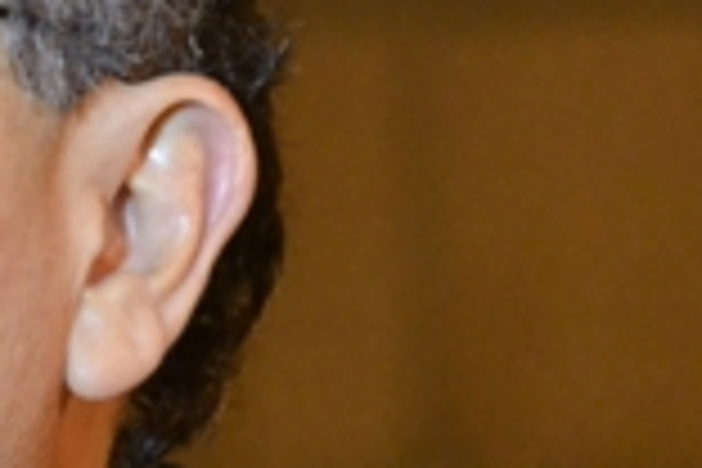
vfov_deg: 4.5
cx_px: -234
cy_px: 218
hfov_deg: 6.6
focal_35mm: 307
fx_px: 5986
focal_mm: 50
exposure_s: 1/15
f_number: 5.6
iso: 2500
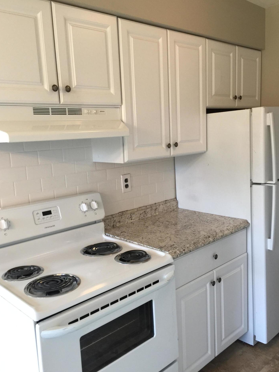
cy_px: 191
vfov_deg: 58.3
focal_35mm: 31
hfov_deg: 45.4
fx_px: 333
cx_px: 135
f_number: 2.2
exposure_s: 1/30
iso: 50
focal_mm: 4.15
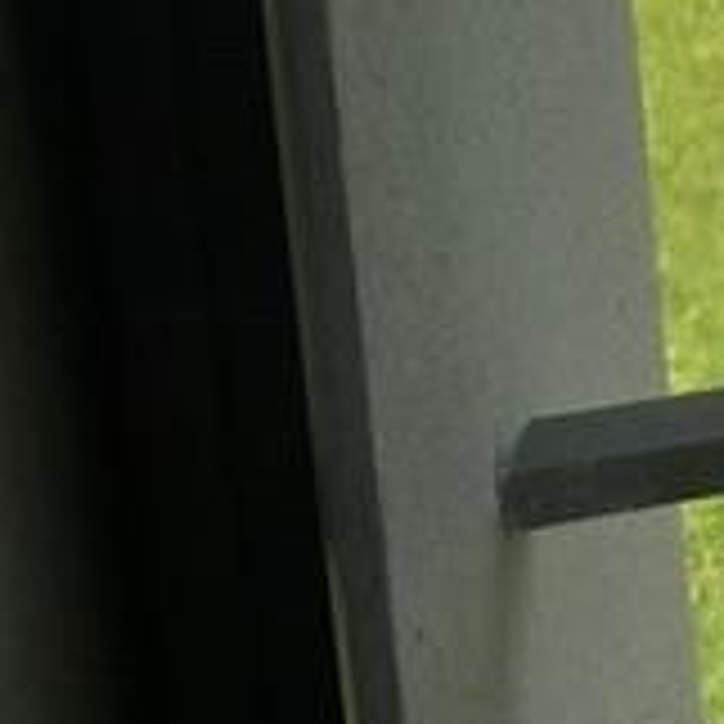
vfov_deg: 7.3
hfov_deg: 6.0
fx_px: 4780
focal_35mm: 202
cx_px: 3553
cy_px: -1727
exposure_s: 1/235
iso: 12
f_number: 1.7
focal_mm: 6.3
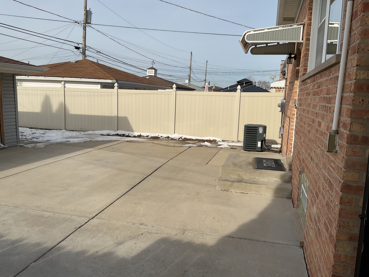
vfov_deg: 48.2
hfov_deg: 61.7
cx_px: 184
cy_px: 138
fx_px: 309
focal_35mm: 29
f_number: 1.8
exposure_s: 1/2959
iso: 16
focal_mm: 3
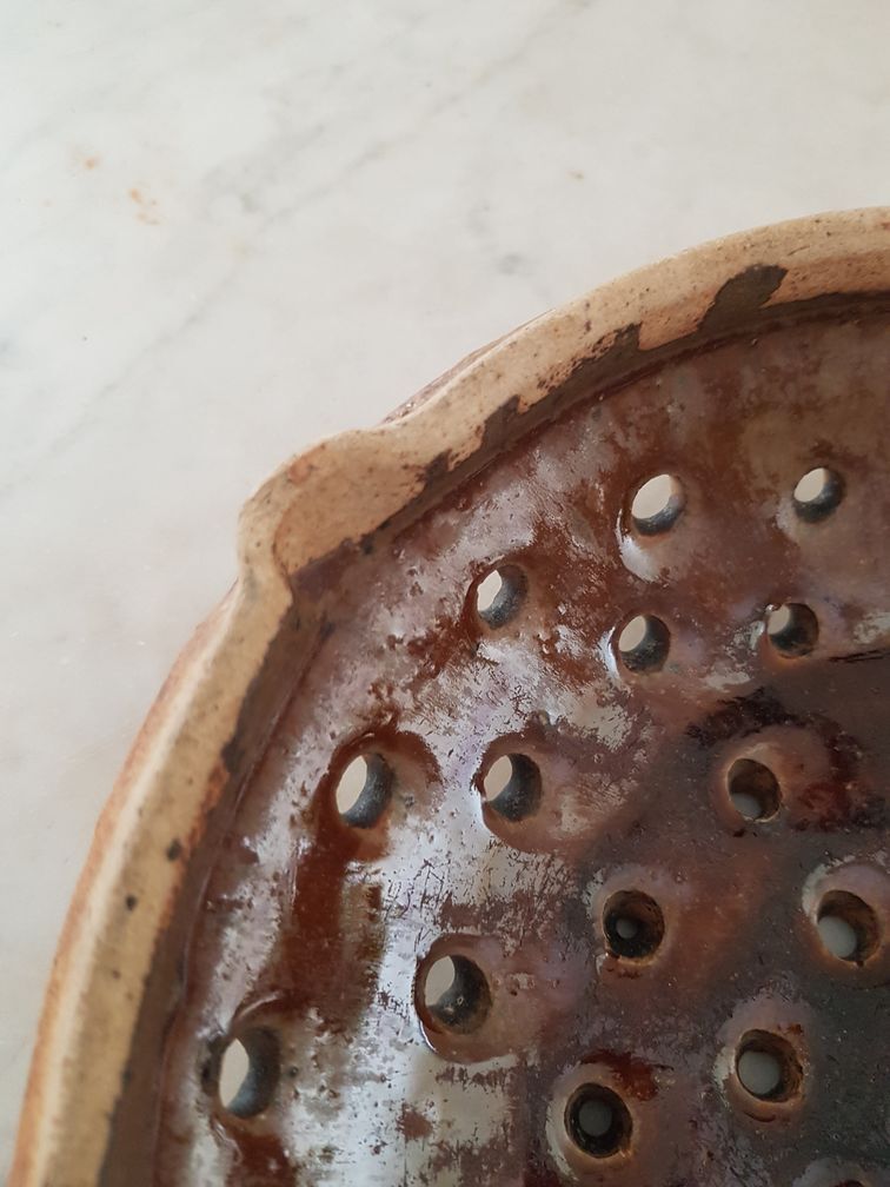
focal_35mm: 26
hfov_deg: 53.1
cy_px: 594
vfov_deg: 67.3
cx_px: 445
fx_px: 891
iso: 250
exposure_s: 1/20
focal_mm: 4.2
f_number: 1.7
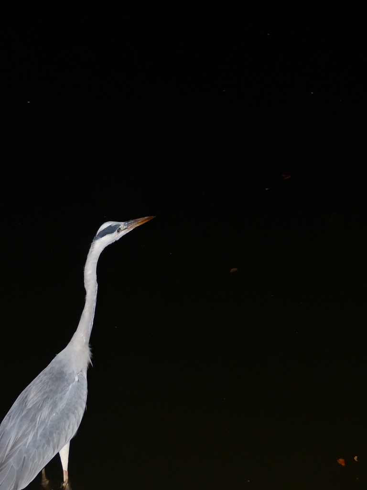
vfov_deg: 27.0
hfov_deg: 20.4
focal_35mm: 72
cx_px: 184
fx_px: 1018
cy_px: 245
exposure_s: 1/125
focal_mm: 13
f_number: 2.8
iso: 320
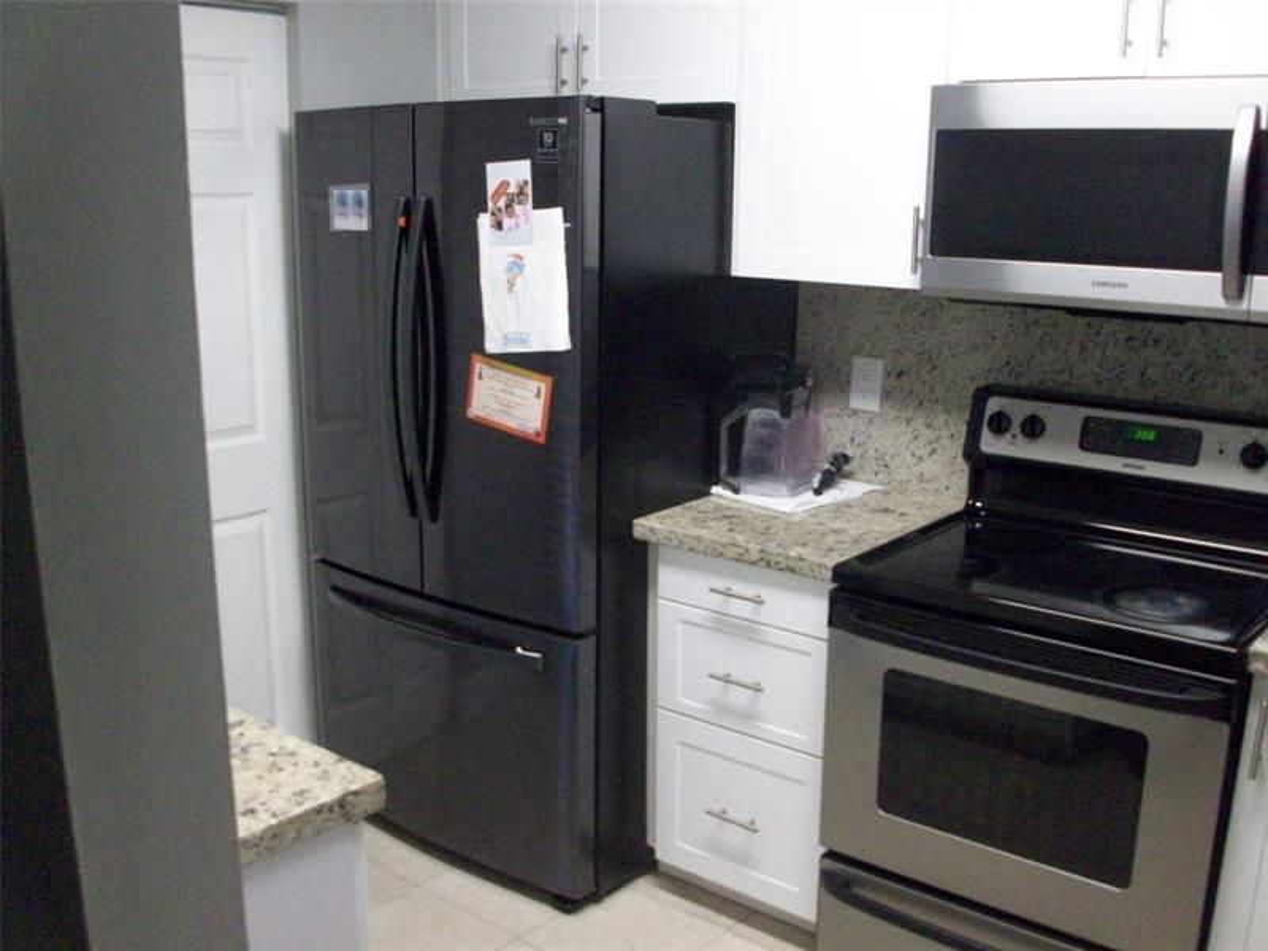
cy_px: 476
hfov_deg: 54.0
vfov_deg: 41.8
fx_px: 1245
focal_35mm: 34
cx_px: 634
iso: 369
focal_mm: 5.7
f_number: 2.8
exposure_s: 1/64
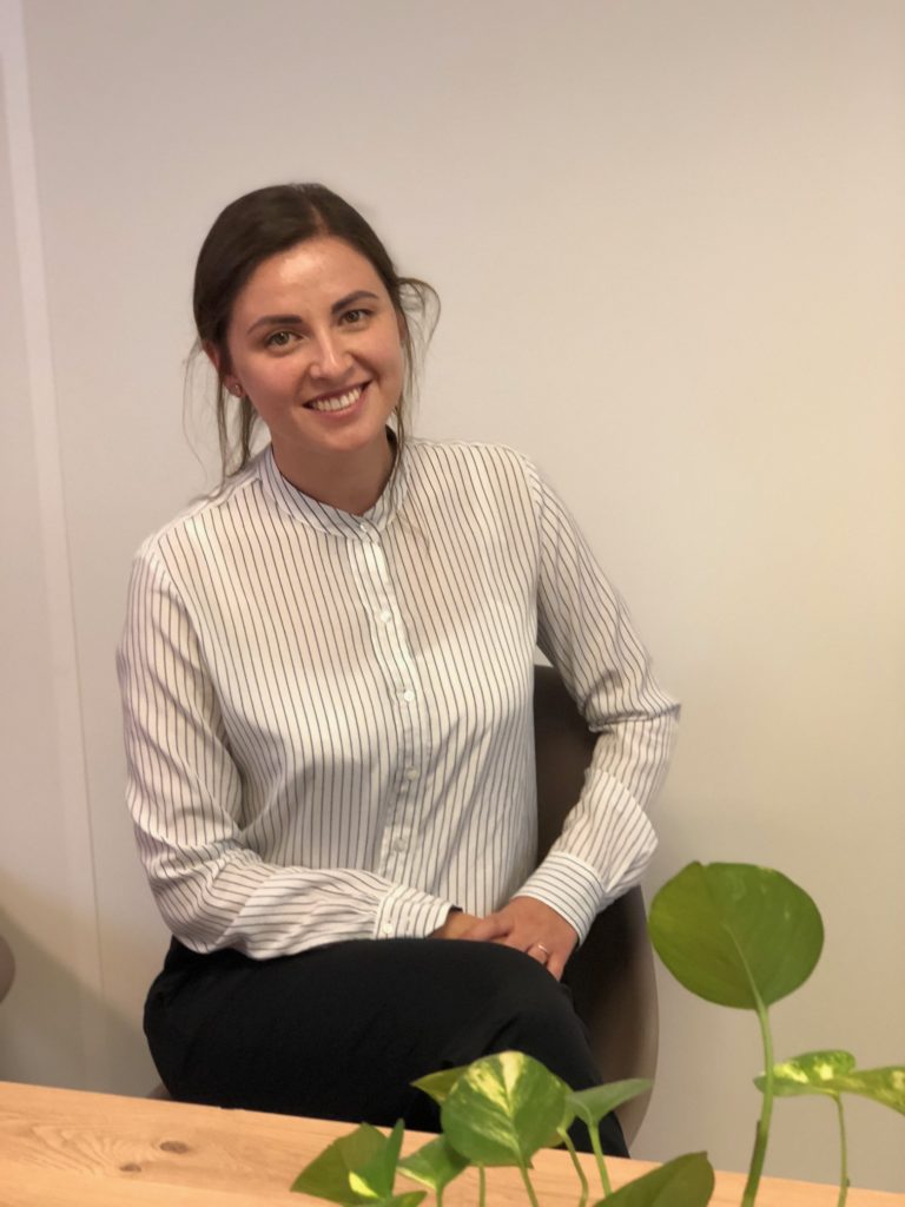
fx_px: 1987
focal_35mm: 57
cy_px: 604
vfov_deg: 33.8
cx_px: 452
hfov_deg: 25.7
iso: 400
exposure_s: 1/50
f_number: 2.8
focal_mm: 6.6
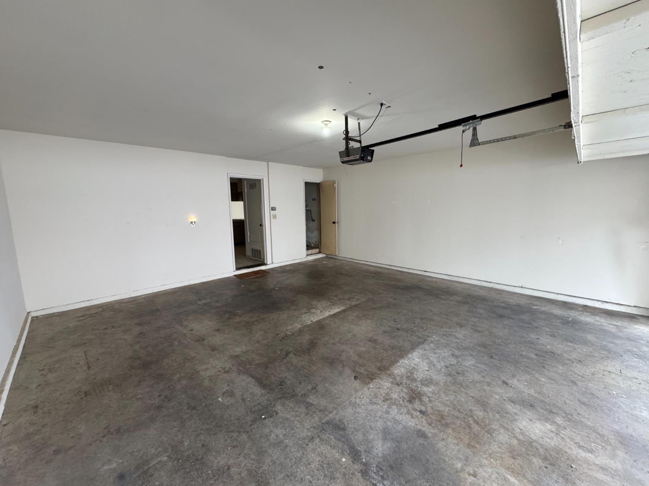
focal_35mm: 14
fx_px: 262
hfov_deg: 102.1
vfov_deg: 85.7
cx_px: 324
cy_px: 243
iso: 320
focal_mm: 2.22
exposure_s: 1/120
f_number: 2.2
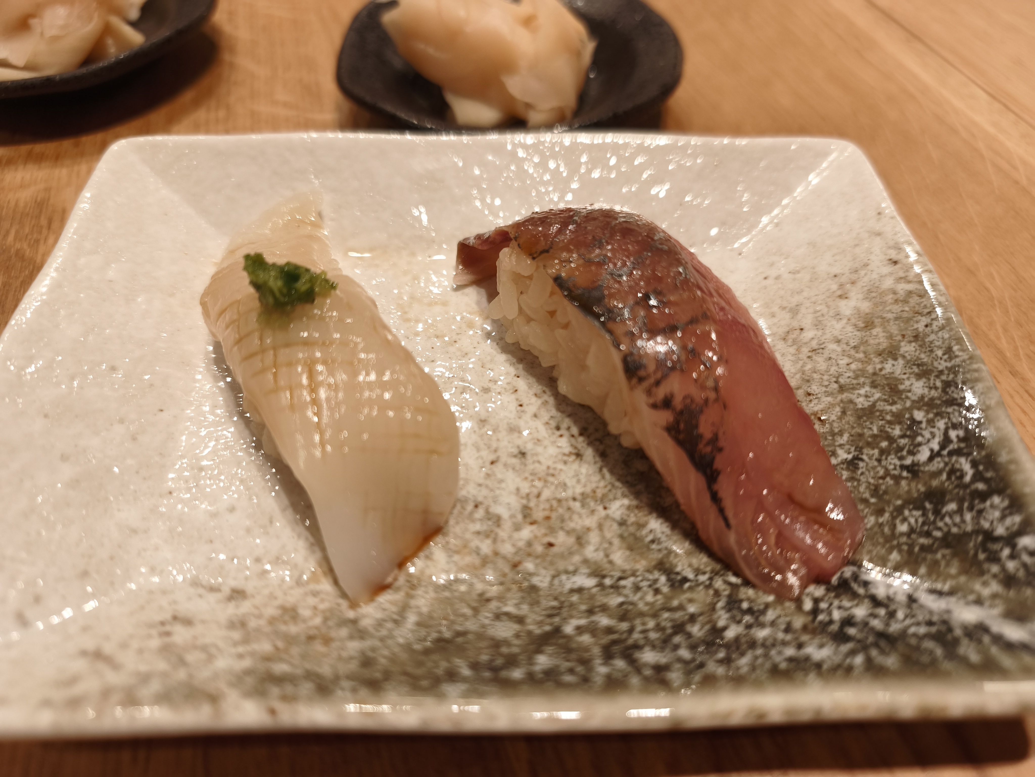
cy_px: 388
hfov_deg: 73.9
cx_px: 518
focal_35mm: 23
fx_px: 688
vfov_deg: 58.9
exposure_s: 1/99.9
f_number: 1.62
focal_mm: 6.45
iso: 320
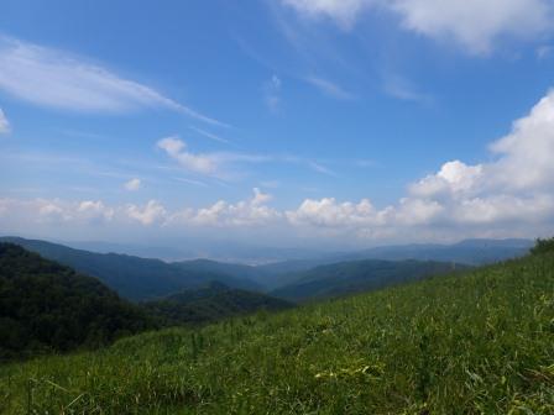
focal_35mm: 25
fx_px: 400
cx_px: 277
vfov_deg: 54.9
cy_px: 208
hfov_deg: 69.4
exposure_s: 1/320
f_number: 8
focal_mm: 4.5
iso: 100
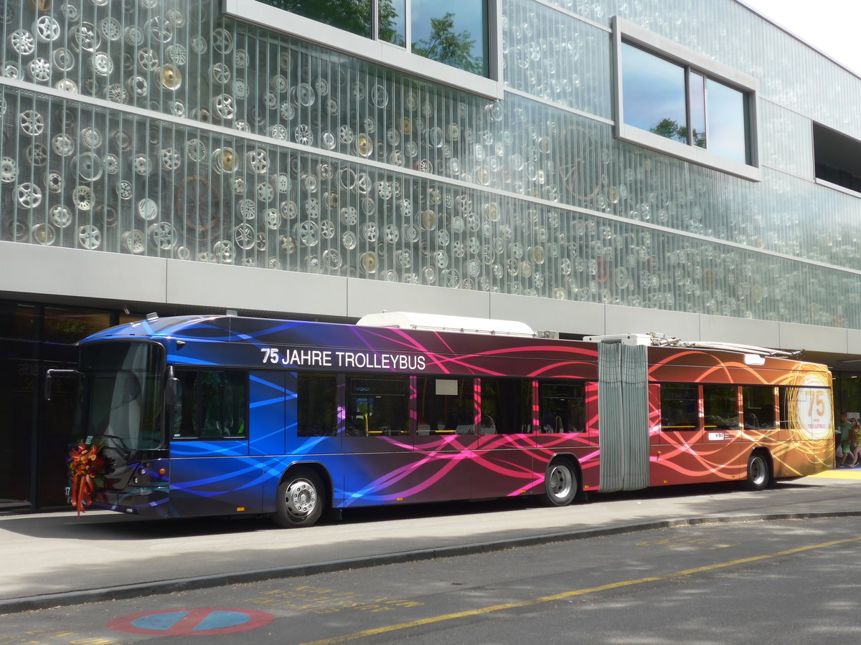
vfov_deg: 31.5
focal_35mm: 46
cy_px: 322
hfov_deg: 41.2
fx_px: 1144
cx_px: 430
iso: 80
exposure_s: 1/640
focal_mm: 9.5
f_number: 3
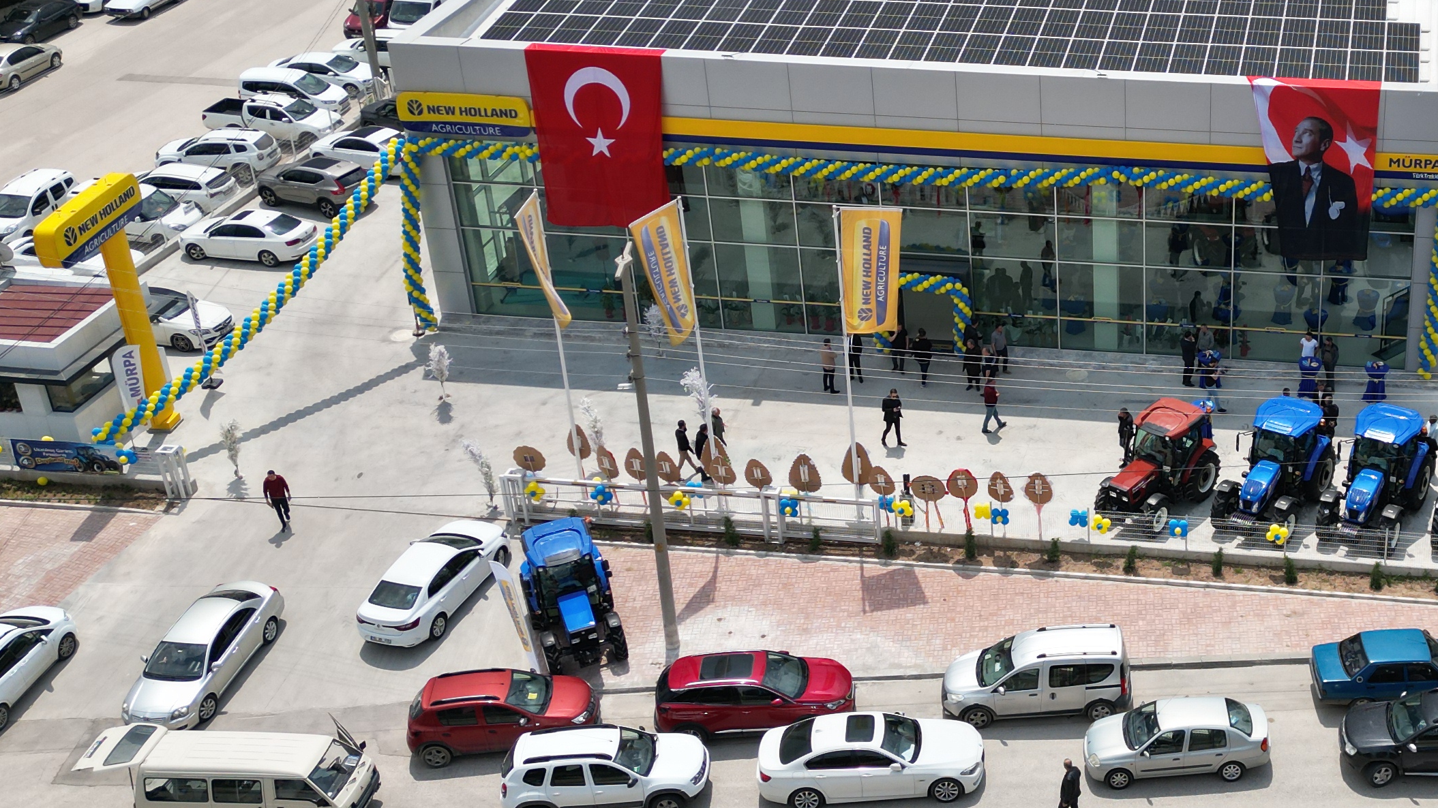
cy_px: 345
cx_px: 1143
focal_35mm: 50
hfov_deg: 39.7
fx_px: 1906
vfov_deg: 23.9
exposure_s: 1/4000
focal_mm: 6.72
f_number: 1.7
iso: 130
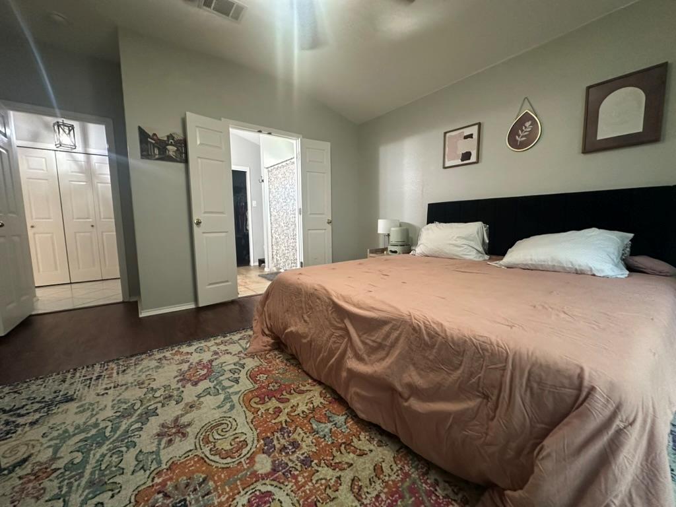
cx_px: 338
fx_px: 273
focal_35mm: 14
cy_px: 254
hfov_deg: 102.1
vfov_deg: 85.7
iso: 640
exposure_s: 1/60
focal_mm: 2.22
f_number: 2.2
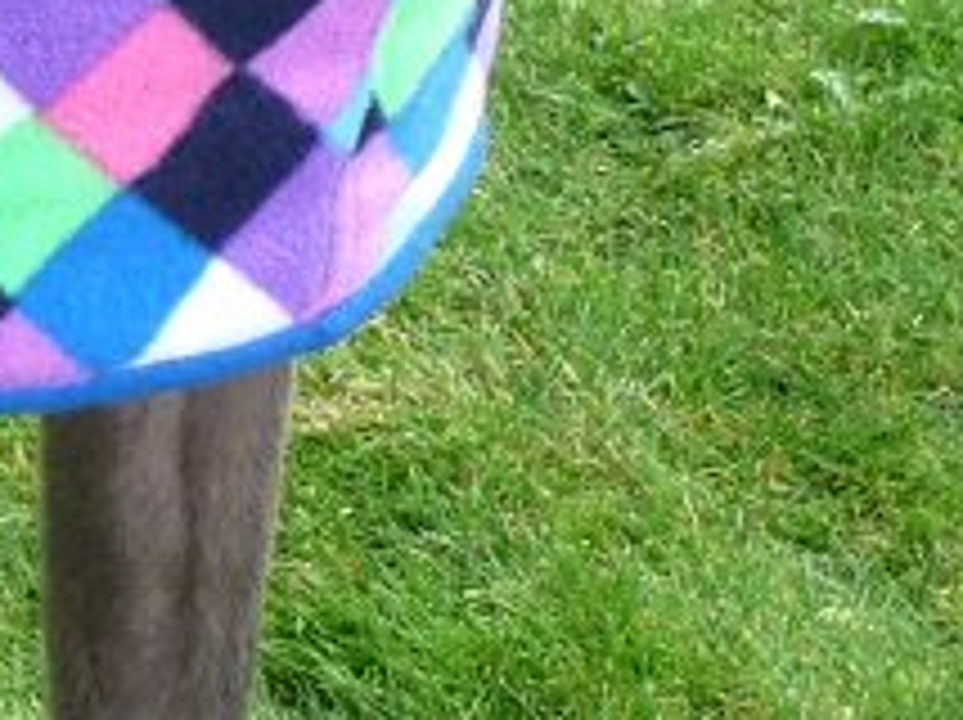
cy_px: -187
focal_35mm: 256
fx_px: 7114
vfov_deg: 5.8
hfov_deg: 7.6
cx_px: -556
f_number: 3.2
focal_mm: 9
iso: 100
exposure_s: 1/80
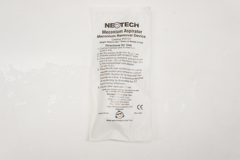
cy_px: 80
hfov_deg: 42.4
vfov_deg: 28.9
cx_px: 120
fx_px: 310
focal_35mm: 46
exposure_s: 1/100
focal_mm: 31
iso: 800
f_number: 8
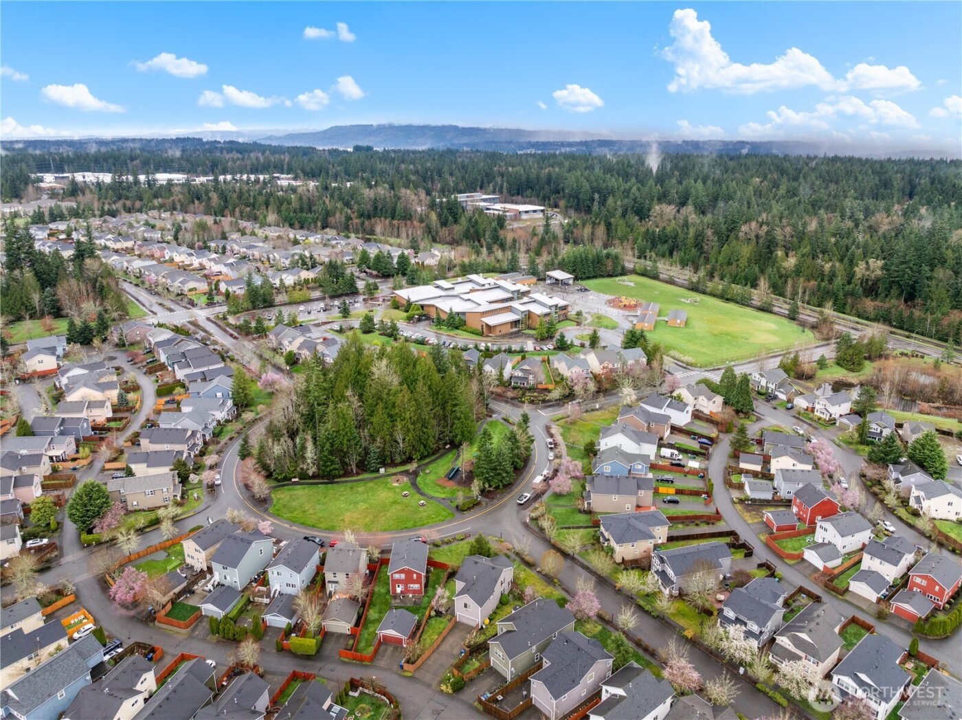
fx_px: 667
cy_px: 360
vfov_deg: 56.8
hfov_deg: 71.6
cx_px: 481
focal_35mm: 24
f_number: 2.8
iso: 130
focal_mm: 12.29
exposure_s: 1/640
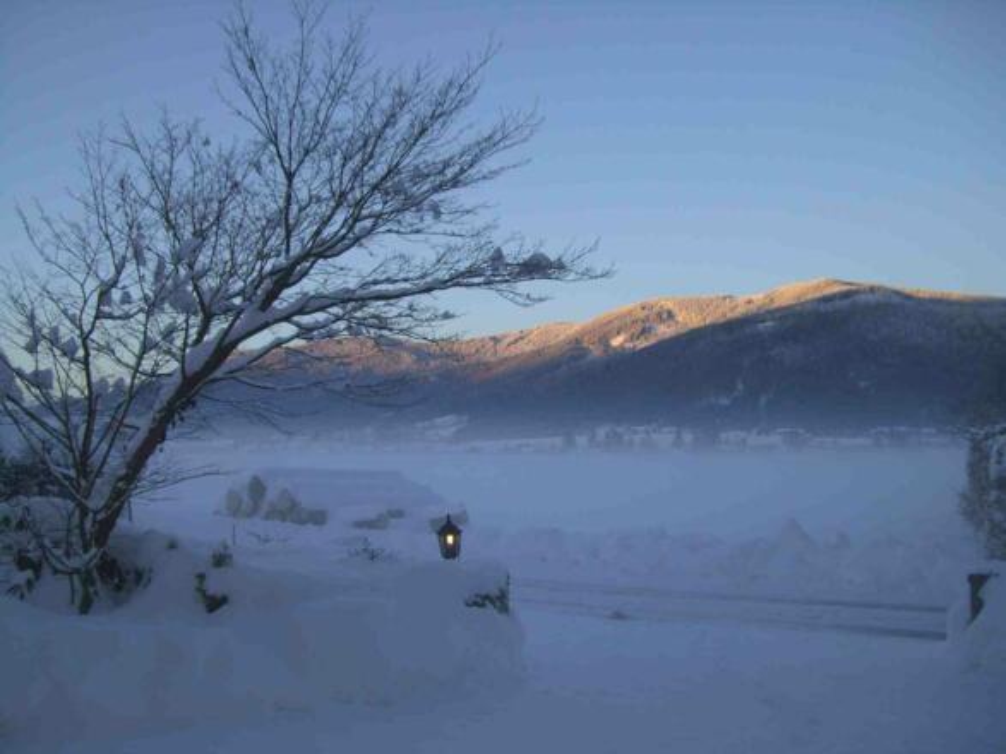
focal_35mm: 38
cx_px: 503
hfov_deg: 49.0
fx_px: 1104
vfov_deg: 37.7
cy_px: 377
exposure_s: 1/250
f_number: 2.7
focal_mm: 6.2
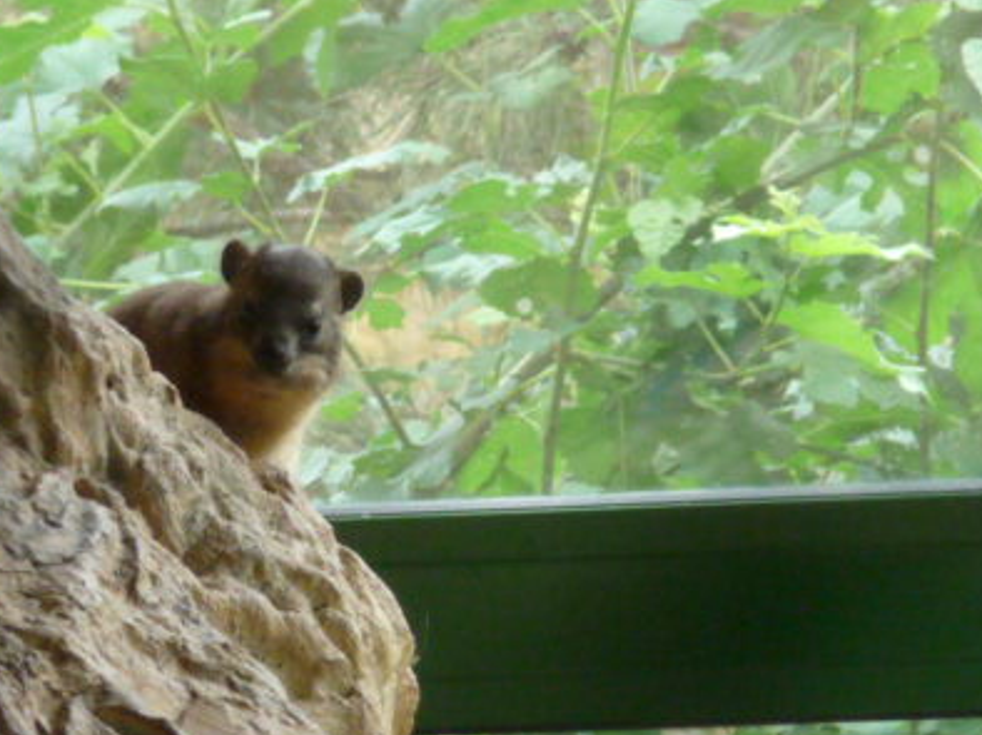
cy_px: 471
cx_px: 401
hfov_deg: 2.6
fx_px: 21745
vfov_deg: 1.9
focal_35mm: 767
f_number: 4.9
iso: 320
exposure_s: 1/125
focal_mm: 47
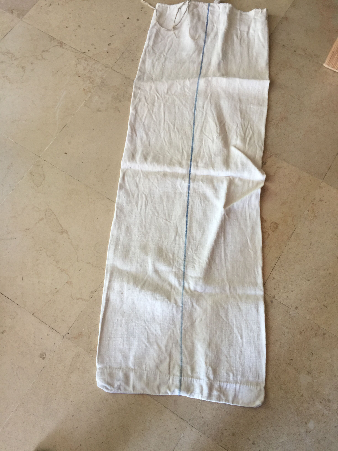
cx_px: 169
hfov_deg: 48.2
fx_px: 378
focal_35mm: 29
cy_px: 226
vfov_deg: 61.7
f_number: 2.2
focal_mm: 4.15
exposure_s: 1/17
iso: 40
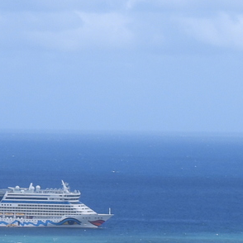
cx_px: 346
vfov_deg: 6.0
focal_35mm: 289
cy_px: 295
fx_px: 2295
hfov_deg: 6.0
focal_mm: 13.4
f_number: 3.5
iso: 100
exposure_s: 1/1250
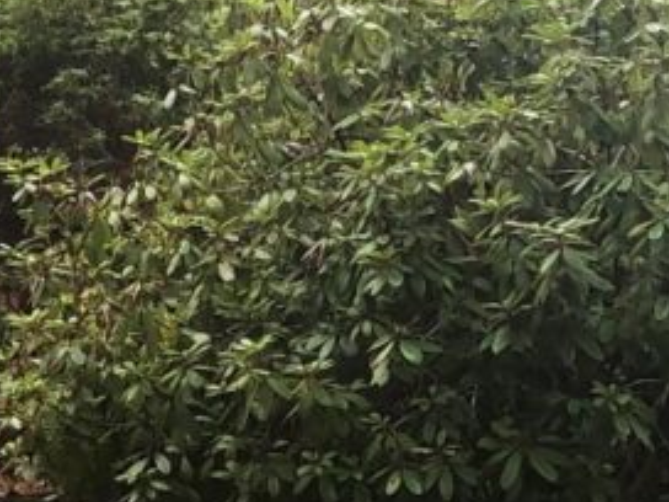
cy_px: 162
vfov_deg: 9.4
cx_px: -423
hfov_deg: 11.8
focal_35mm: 158
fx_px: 3054
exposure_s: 1/120
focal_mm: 4
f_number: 1.8
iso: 64
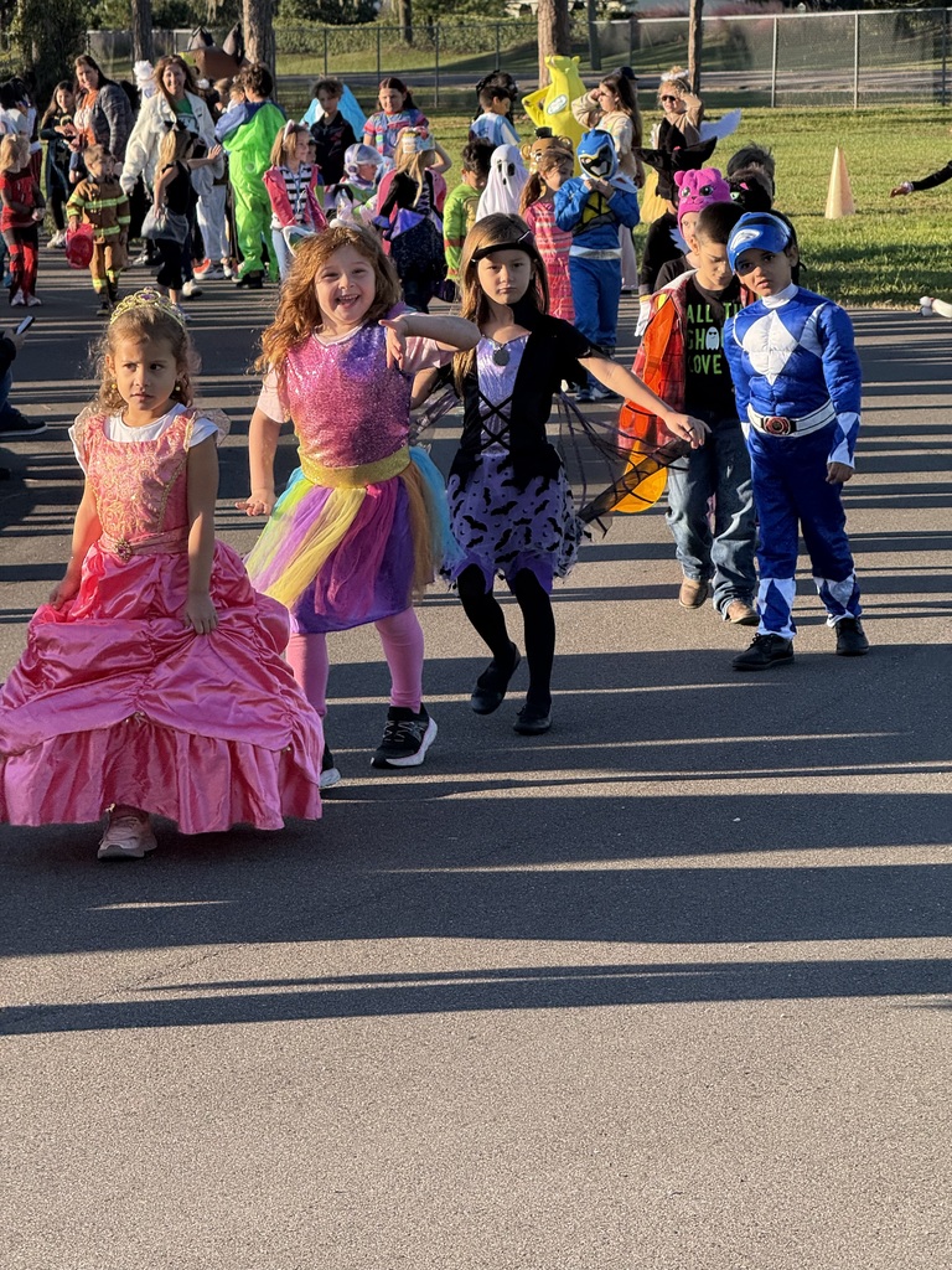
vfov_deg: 16.4
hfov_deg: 12.3
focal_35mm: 120
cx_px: 476
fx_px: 4400
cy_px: 635
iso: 50
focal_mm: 15.66
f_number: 2.8
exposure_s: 1/533
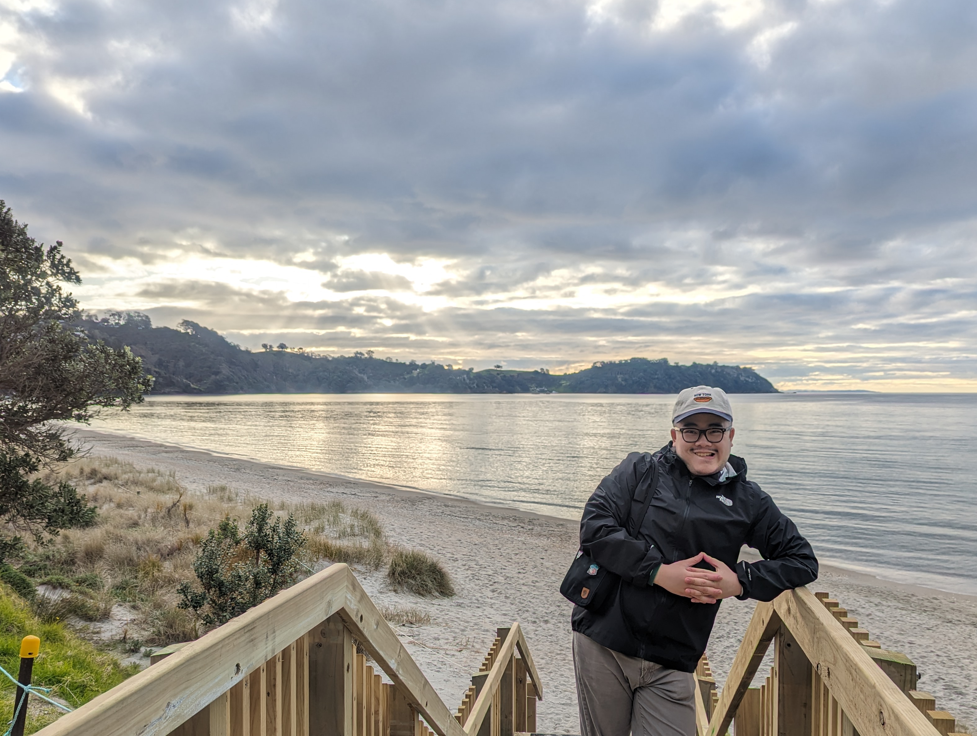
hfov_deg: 58.0
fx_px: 876
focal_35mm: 31
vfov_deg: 45.4
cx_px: 567
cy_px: 431
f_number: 1.85
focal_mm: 6.81
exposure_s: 1/1770
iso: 37
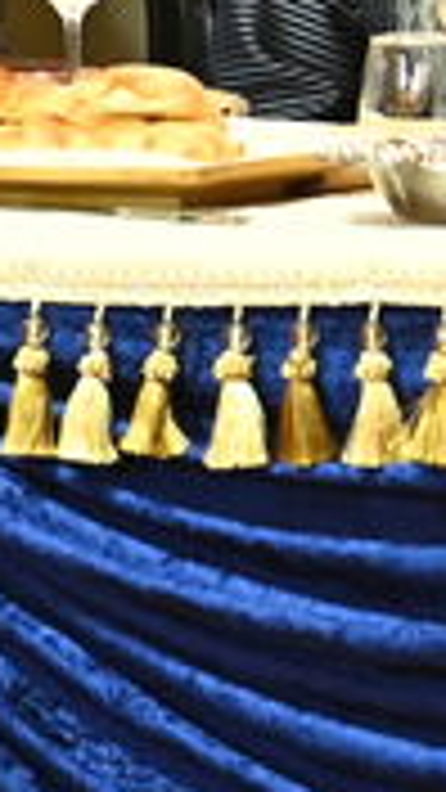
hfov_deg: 2.0
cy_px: -623
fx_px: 12257
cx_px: 1987
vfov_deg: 3.7
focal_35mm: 583
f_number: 5
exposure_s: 1/200
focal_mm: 70
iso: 2500
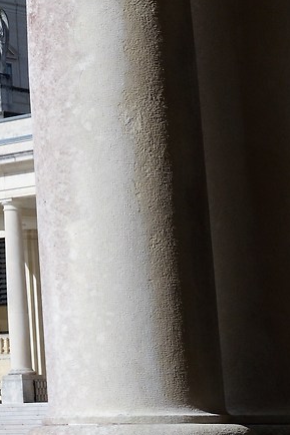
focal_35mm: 177
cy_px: -267
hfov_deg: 7.4
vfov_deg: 11.1
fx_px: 2140
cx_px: -315
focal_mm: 32
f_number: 10
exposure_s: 1/640
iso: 200
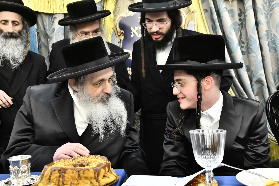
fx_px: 341
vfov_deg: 30.5
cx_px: 140
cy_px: 93
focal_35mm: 44
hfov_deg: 44.5
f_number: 5.6
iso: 4000
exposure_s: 1/125
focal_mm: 44
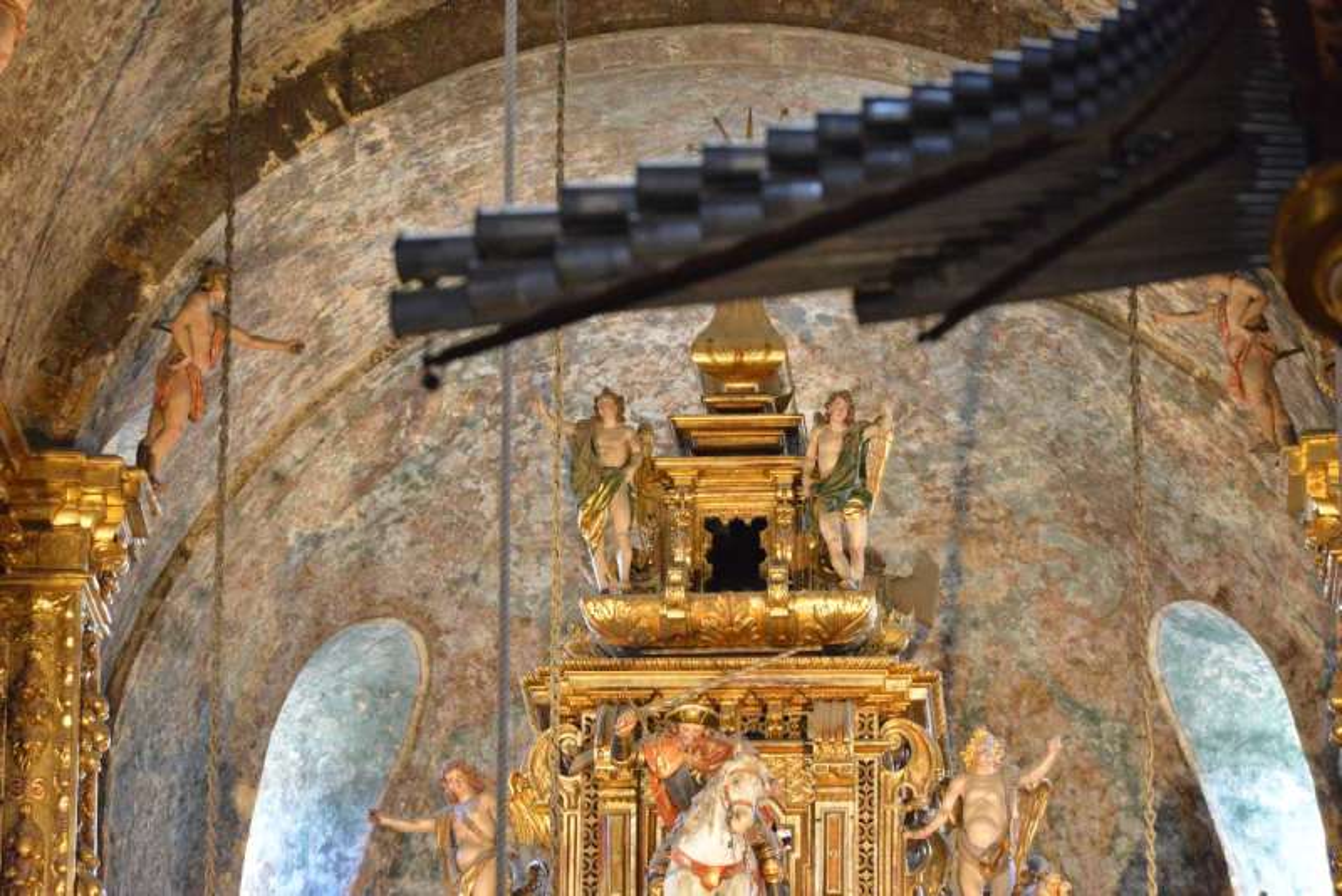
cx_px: 671
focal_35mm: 195
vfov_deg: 7.0
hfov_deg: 10.5
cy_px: 448
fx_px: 7271
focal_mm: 195
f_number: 5.6
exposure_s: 1/60
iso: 6400
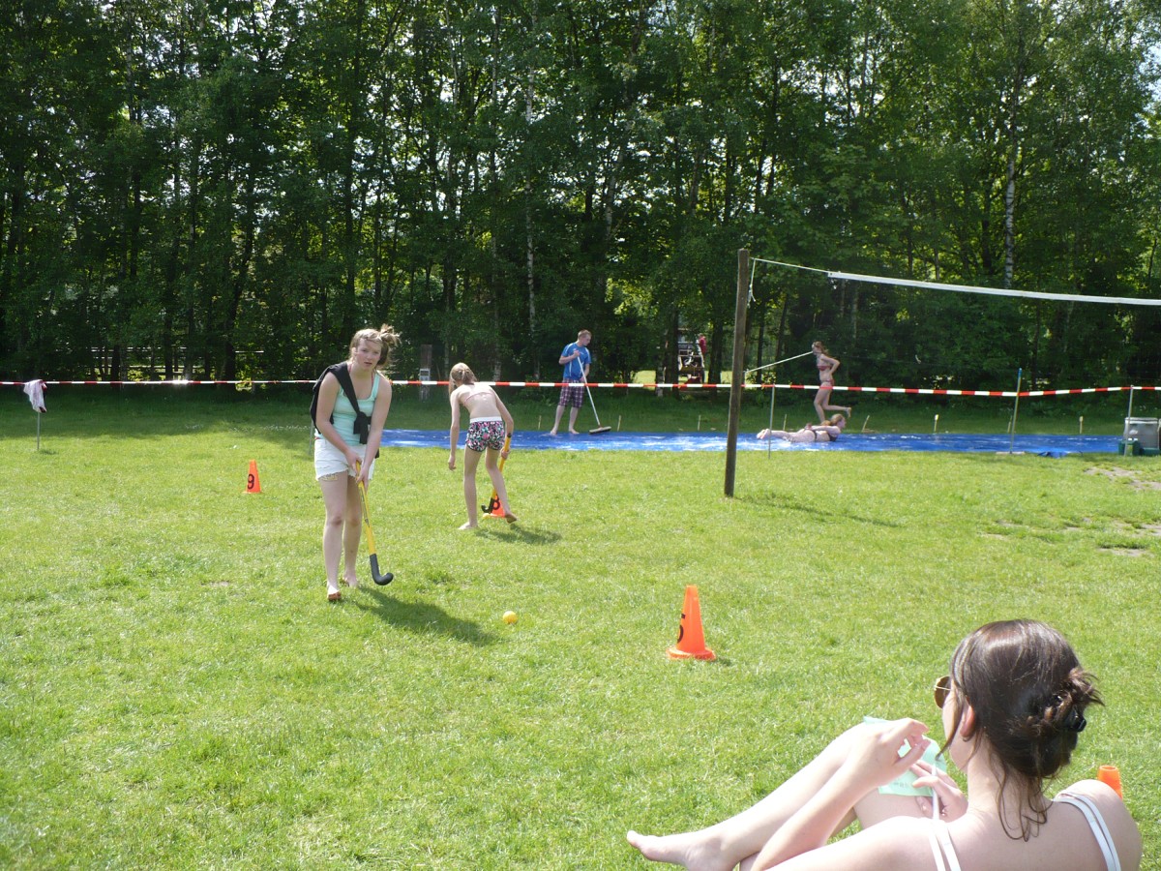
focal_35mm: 37
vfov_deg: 38.7
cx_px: 580
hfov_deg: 50.1
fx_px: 1241
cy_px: 436
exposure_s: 1/640
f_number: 2.8
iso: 100
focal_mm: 6.1
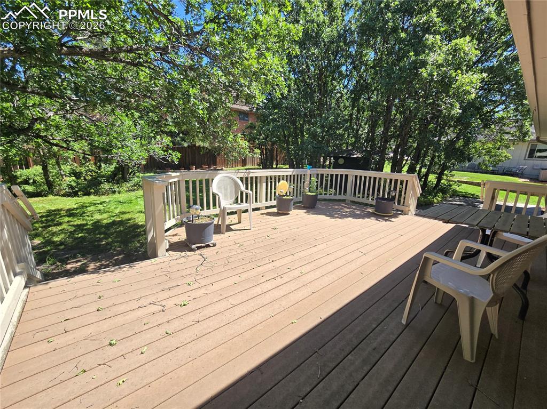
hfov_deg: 106.2
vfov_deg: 89.9
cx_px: 274
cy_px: 204
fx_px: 205
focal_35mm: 13
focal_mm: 2.2
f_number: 2.2
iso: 50
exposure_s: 1/790
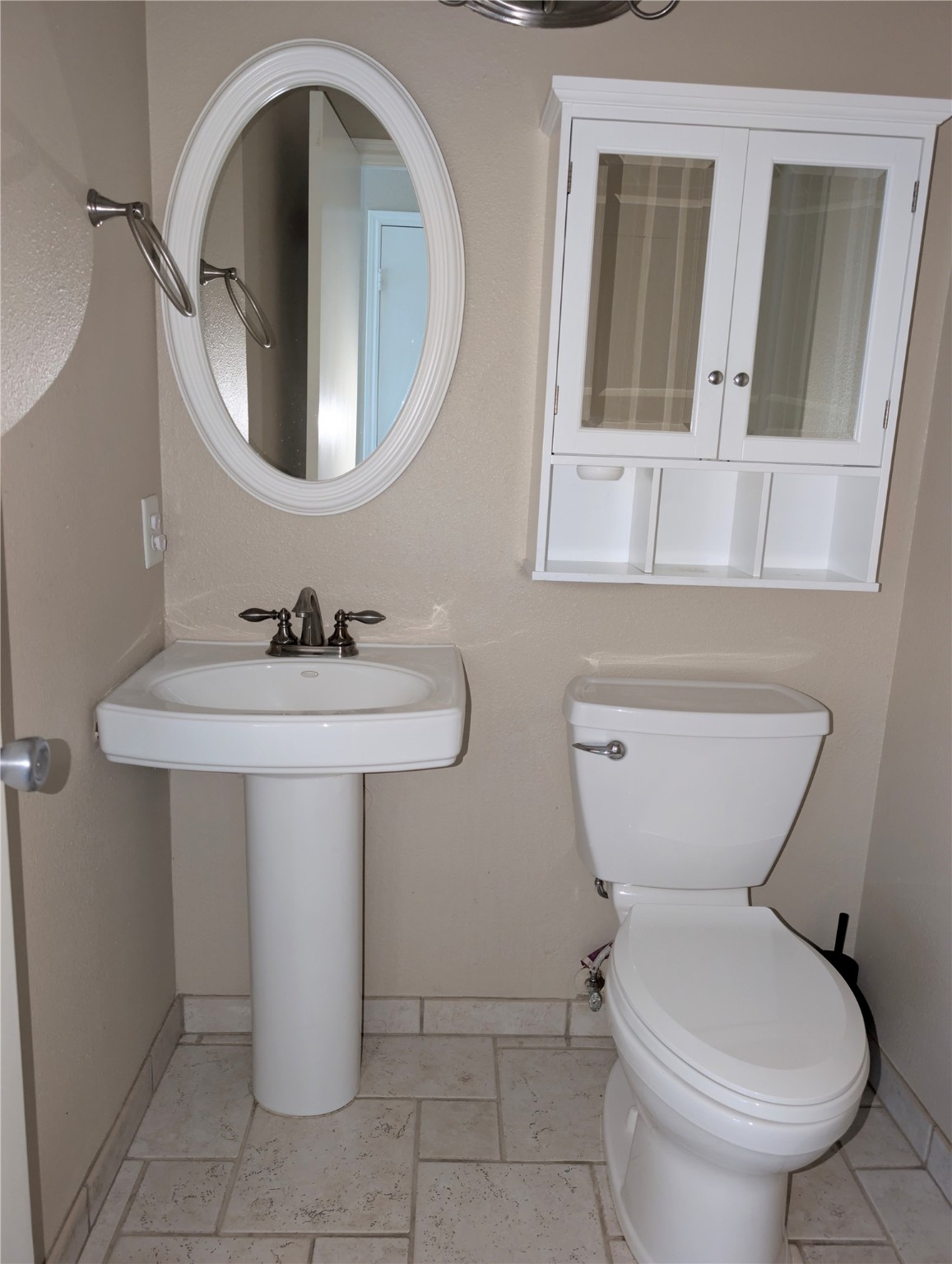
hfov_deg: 56.9
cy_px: 632
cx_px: 476
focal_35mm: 24
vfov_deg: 71.5
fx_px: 878
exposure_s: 1/35.5
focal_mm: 6.9
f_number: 1.68
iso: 407
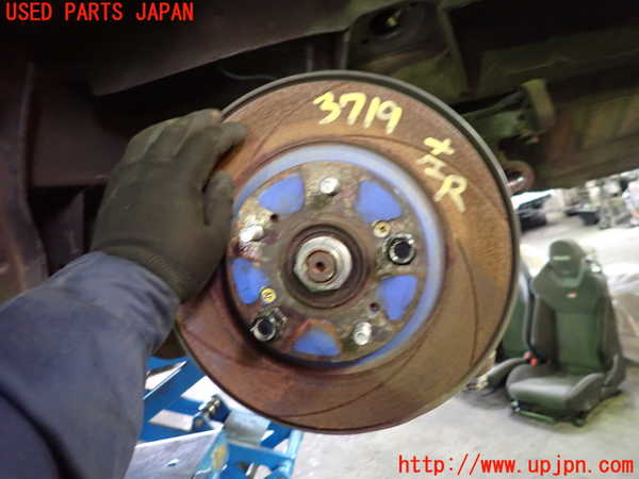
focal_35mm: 25
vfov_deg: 54.9
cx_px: 320
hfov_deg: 69.4
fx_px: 461
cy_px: 240
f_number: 2
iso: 800
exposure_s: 1/30
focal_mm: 4.5
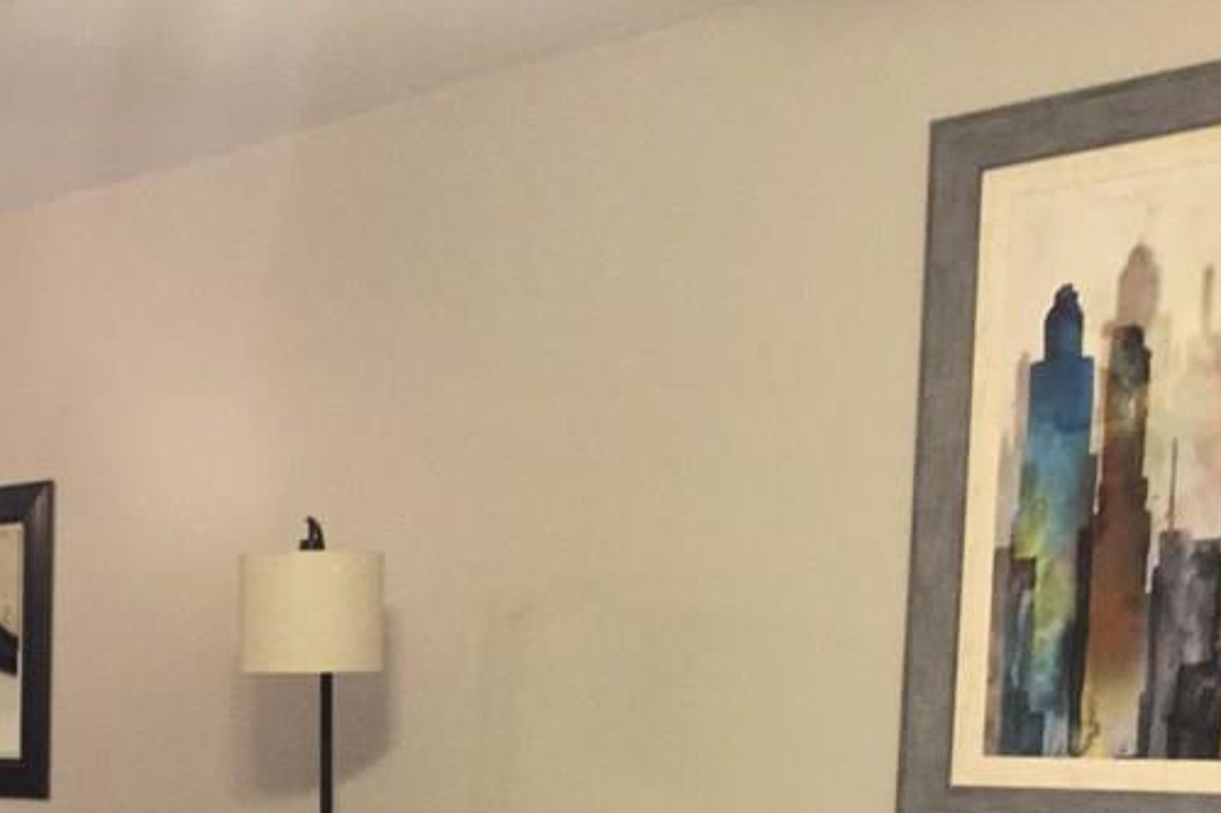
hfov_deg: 29.0
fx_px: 2238
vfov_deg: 19.6
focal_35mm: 66
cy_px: 925
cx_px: 73
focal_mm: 3.3
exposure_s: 1/17
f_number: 2.4
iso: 200
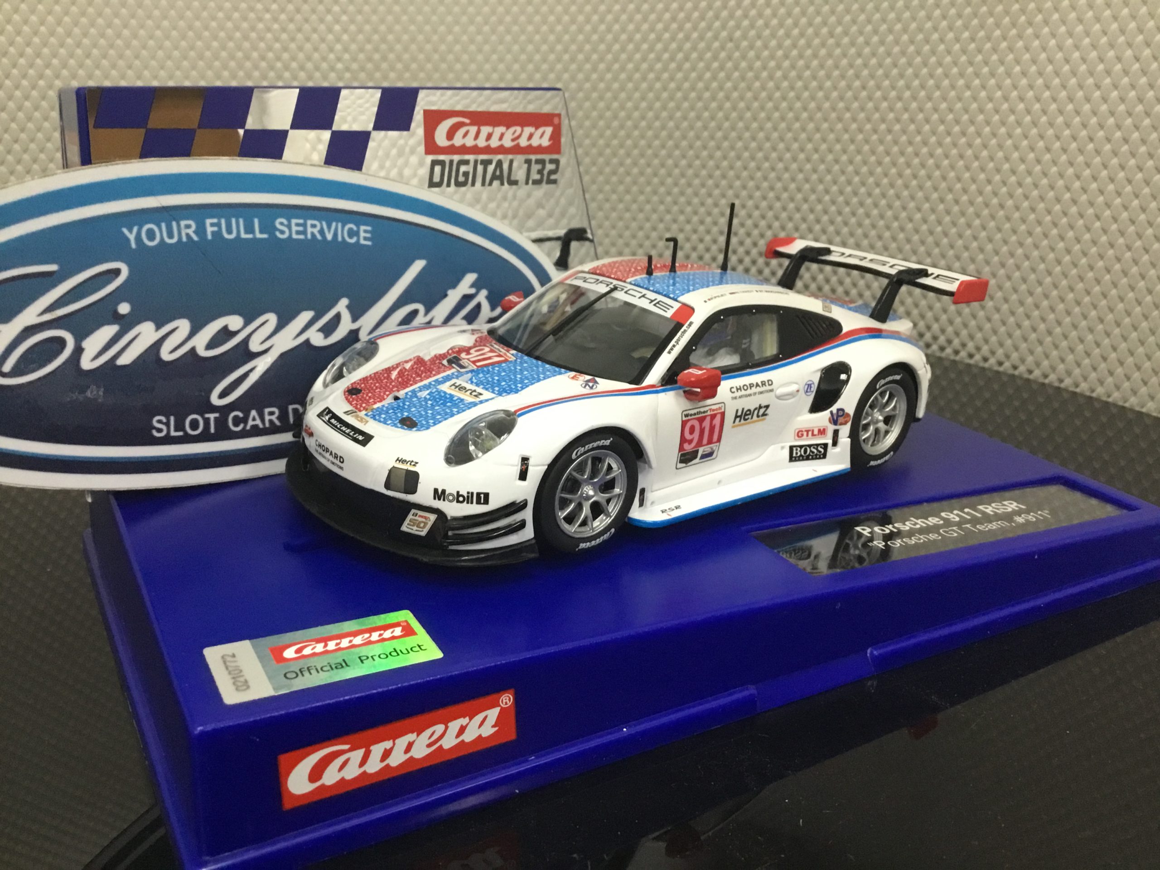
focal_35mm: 31
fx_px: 1039
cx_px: 580
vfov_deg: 45.4
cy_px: 435
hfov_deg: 58.4
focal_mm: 3.3
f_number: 2.4
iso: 160
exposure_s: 1/30
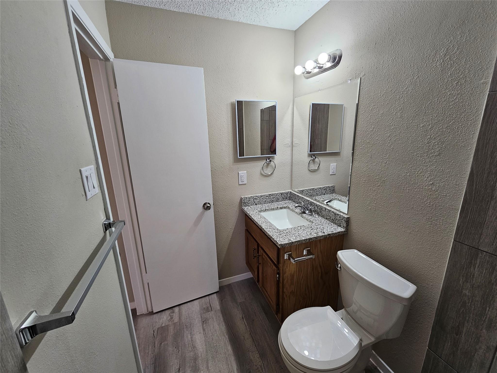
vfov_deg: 89.9
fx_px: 187
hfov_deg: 106.2
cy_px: 186
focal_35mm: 13
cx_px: 248
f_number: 2.2
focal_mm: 2.2
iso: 100
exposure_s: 1/60
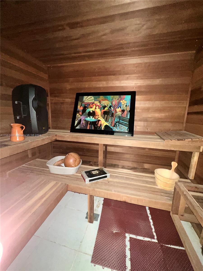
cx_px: 102
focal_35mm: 13
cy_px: 136
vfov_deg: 106.2
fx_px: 102
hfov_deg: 89.9
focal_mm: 1.57
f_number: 1.8
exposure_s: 1/18
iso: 400
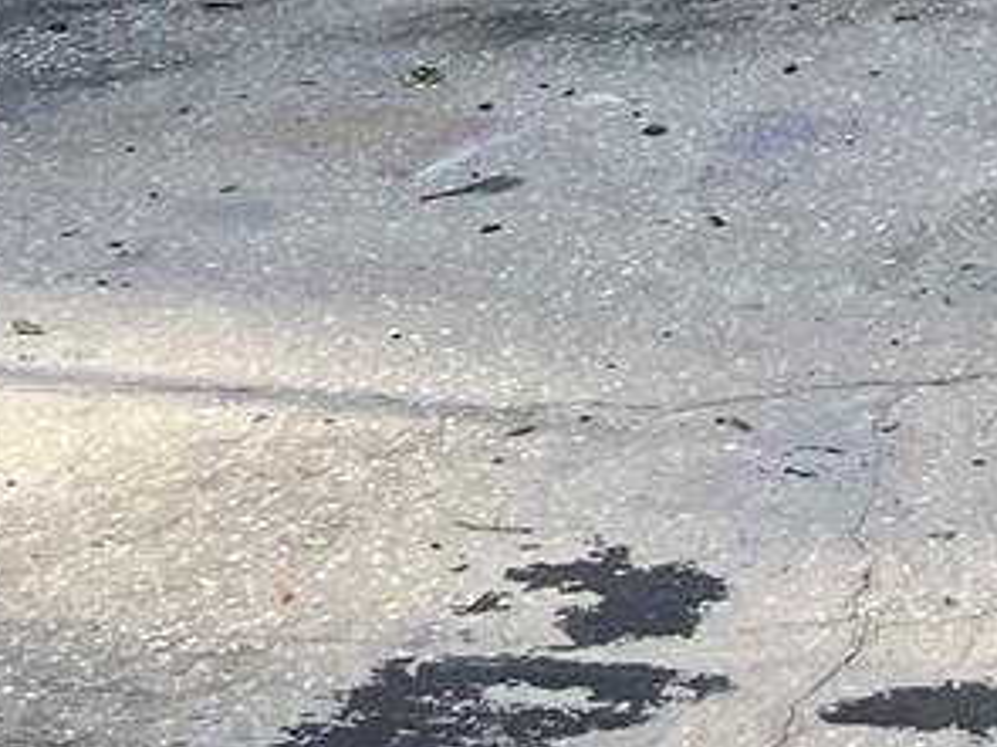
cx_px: 1463
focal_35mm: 141
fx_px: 4059
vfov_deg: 9.3
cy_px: -1112
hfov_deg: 13.3
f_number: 1.6
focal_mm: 5.1
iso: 50
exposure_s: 1/1117
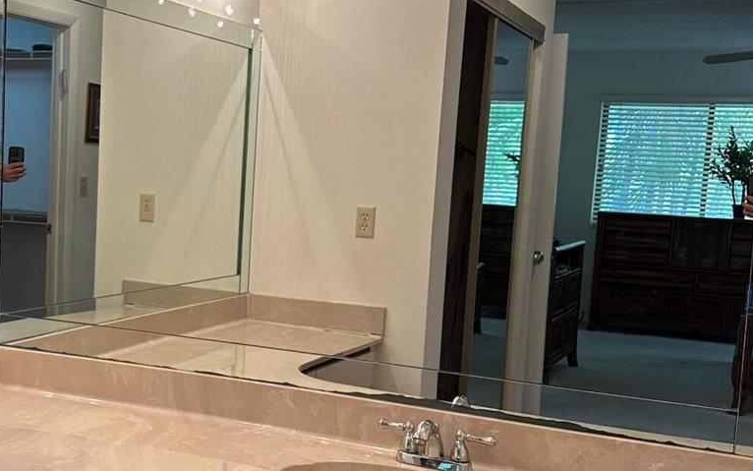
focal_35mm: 51
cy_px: 266
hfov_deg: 38.7
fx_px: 1047
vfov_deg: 25.3
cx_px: 200
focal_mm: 6.86
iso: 125
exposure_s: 1/120
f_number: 1.78
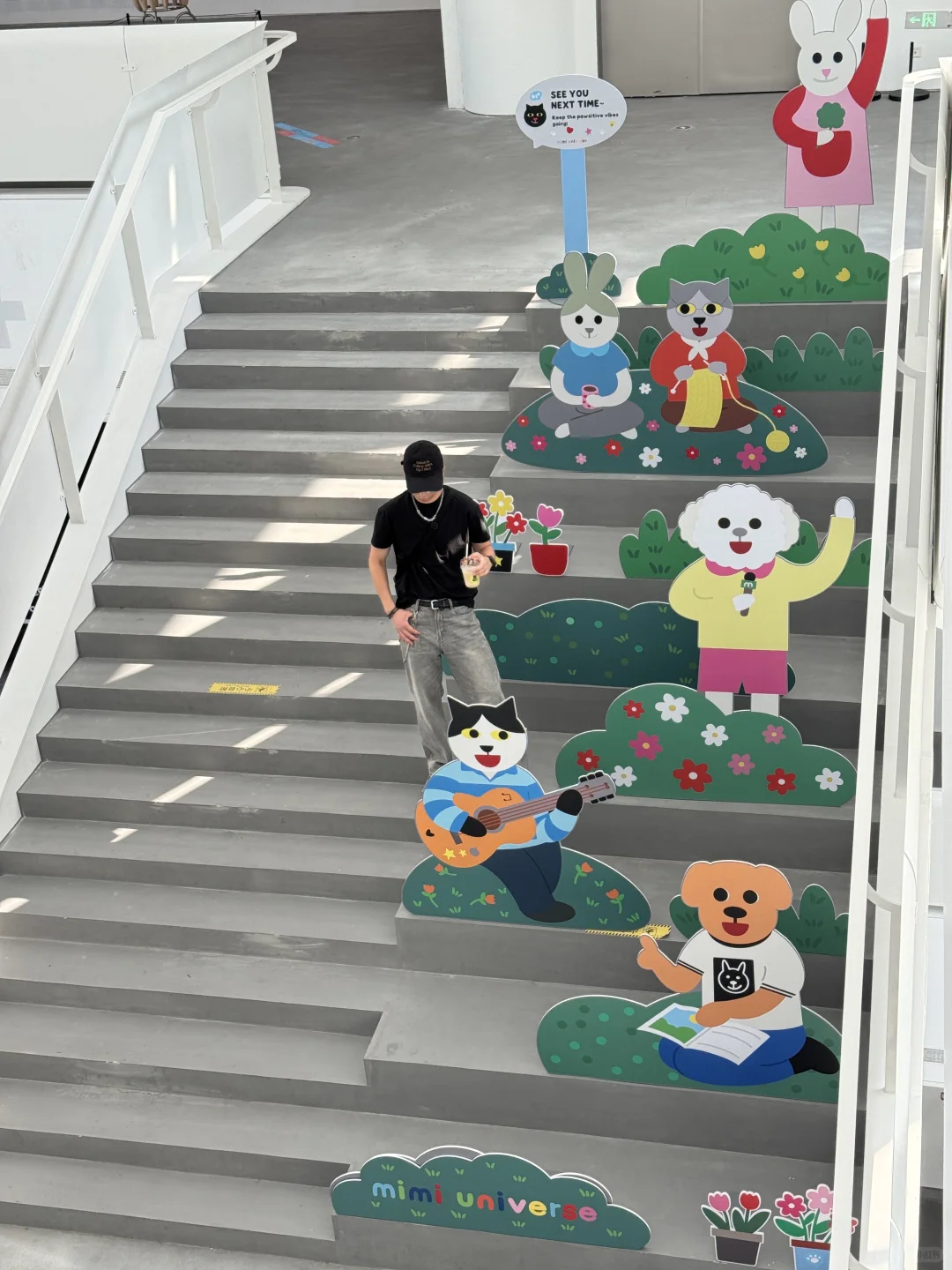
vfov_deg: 39.7
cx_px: 476
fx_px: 1760
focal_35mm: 48
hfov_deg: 30.3
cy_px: 635
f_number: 1.78
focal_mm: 6.76
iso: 64
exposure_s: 1/247
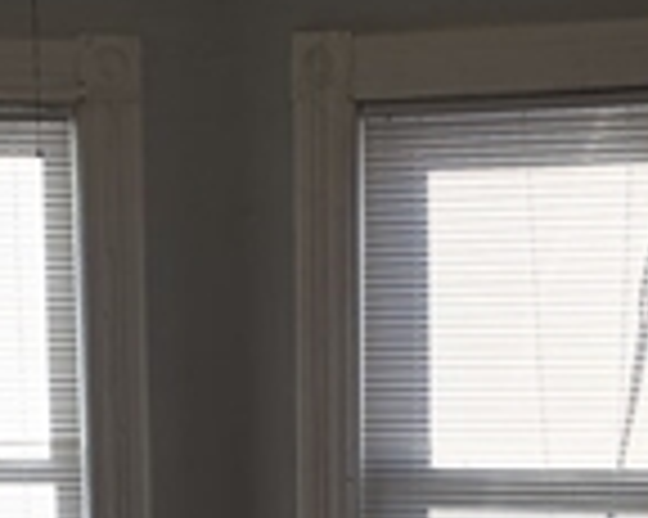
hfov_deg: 16.0
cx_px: 356
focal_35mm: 120
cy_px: 833
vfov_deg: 12.1
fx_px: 2300
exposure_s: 1/149
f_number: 1.7
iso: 12
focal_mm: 6.3
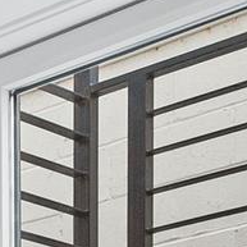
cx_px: -602
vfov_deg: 10.5
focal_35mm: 148
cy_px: 551
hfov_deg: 8.6
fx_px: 1199
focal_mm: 16.5
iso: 800
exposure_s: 1/25
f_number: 4
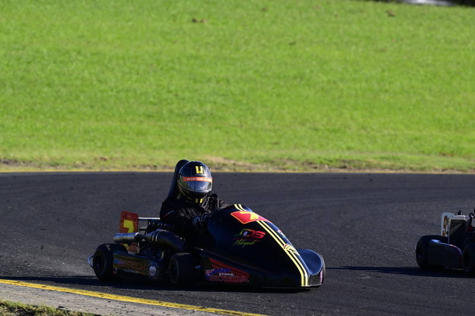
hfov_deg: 4.6
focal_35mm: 450
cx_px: 238
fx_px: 5936
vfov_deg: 3.1
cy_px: 158
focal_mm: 450
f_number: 11
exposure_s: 1/640
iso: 640
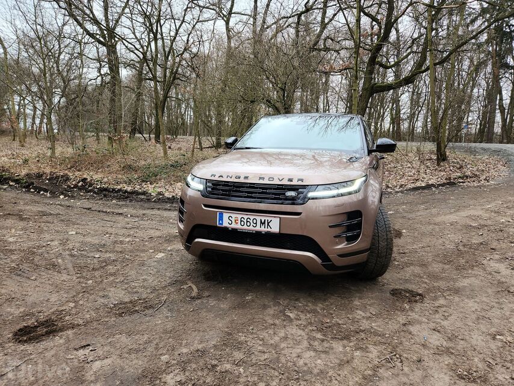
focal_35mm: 23
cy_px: 193
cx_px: 257
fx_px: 342
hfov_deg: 73.9
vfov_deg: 58.9
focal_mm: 5.4
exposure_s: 1/100
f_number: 1.8
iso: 25
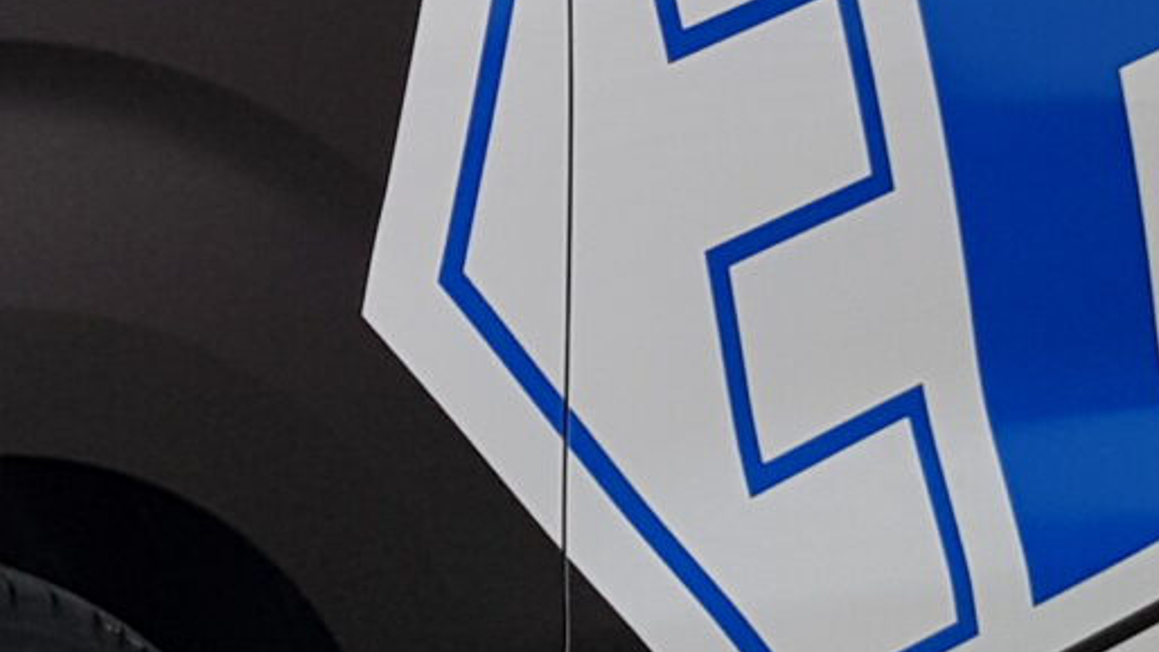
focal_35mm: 141
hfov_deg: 15.1
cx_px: 198
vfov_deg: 8.6
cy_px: 61
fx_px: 4333
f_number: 1.7
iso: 40
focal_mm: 4.2
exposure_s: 1/1018
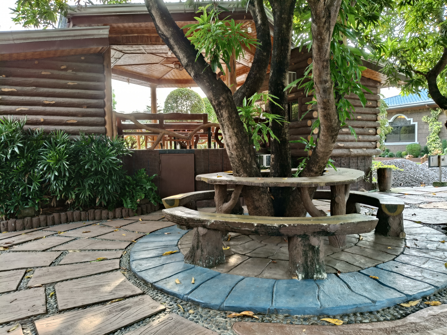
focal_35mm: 26
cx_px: 224
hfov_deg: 67.3
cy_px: 168
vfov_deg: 53.1
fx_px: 336
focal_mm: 4.84
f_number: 1.8
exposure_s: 1/50
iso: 160
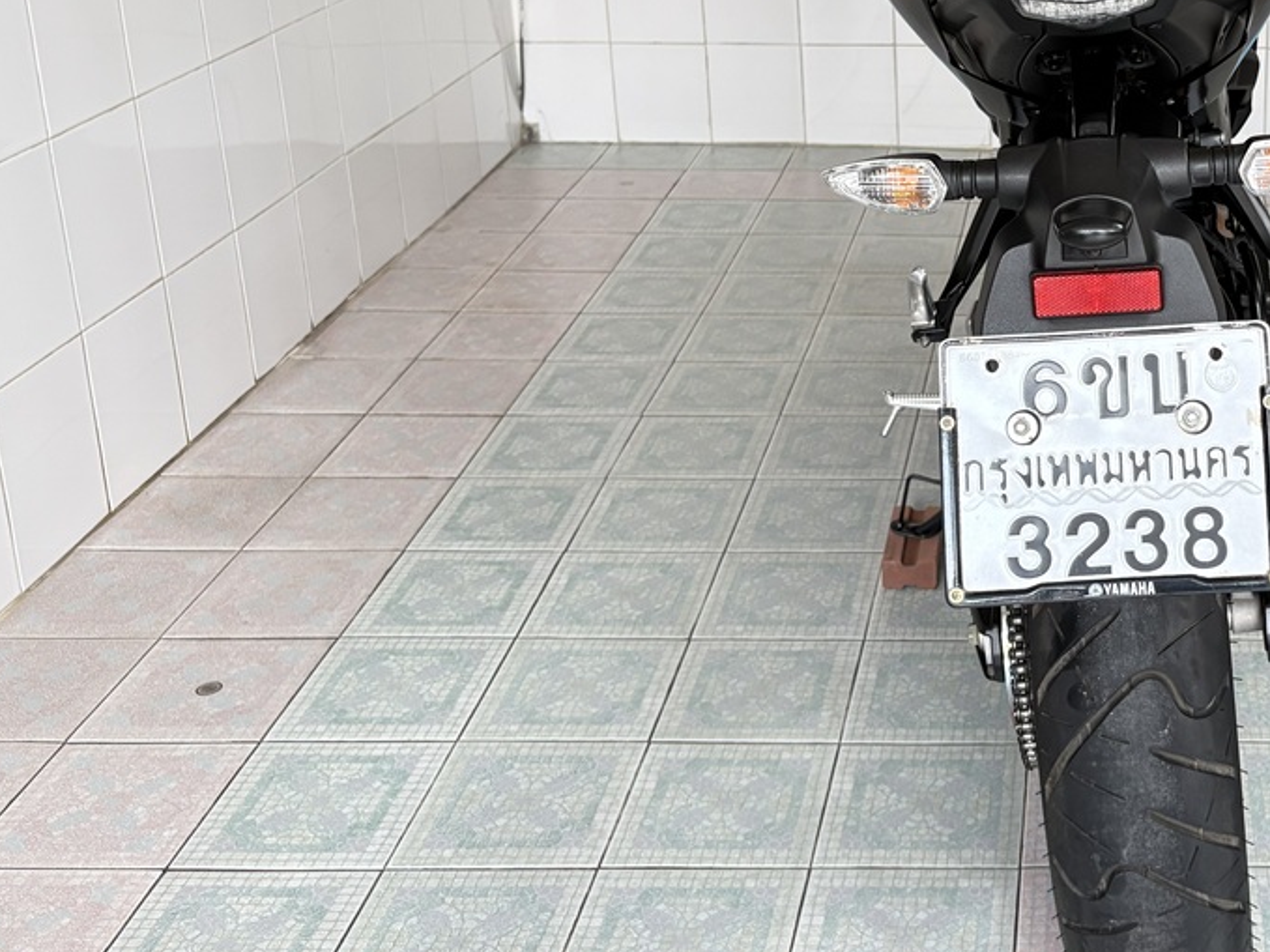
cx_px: 1143
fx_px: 1797
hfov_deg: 36.5
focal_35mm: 49
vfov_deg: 28.9
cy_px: 170
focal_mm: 5.96
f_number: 1.6
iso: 100
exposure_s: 1/122
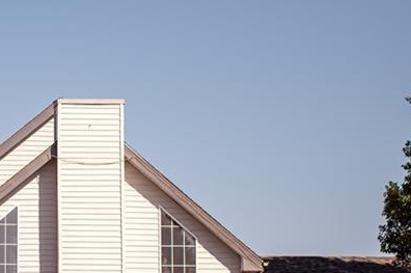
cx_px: 60
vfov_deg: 7.6
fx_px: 2064
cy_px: 211
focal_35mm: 181
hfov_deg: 11.3
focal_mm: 70
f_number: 2.8
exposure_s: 1/4000
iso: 50
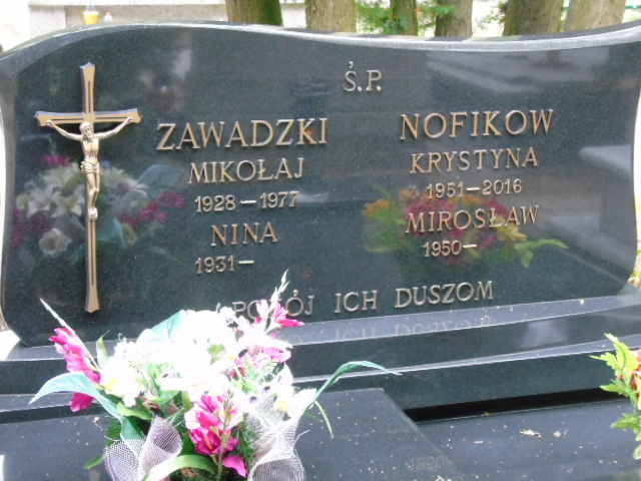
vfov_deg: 20.7
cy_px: 240
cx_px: 320
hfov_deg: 27.4
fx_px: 1315
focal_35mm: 71
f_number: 4.7
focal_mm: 13
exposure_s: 1/20
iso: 800
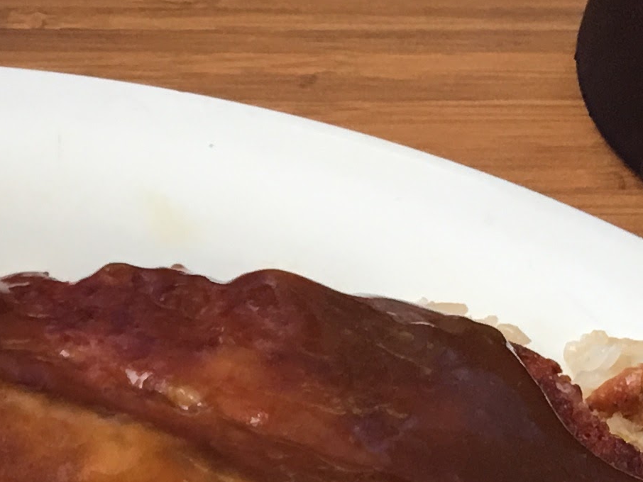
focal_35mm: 129
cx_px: -175
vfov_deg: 10.8
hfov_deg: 14.7
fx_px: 2397
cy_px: 861
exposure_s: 1/30
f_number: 2.2
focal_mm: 4.15
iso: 32
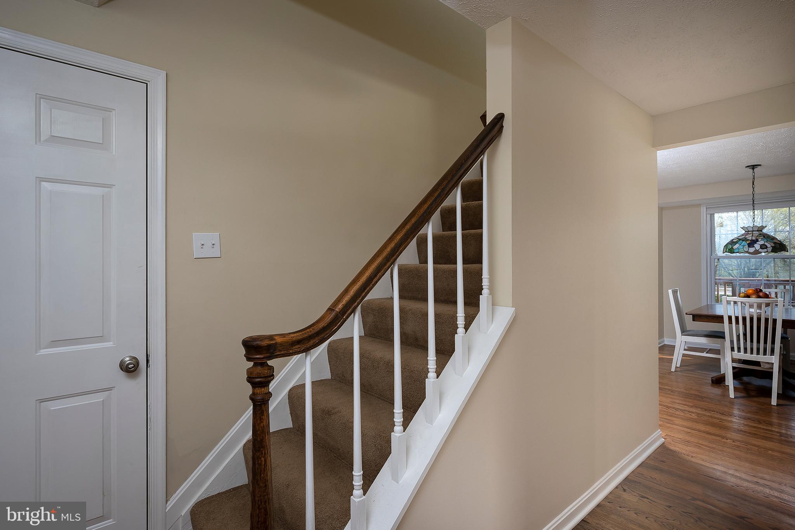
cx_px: 398
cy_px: 265
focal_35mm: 18
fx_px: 386
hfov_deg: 91.6
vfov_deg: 68.8
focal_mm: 17.5
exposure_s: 1/160
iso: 320
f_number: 9
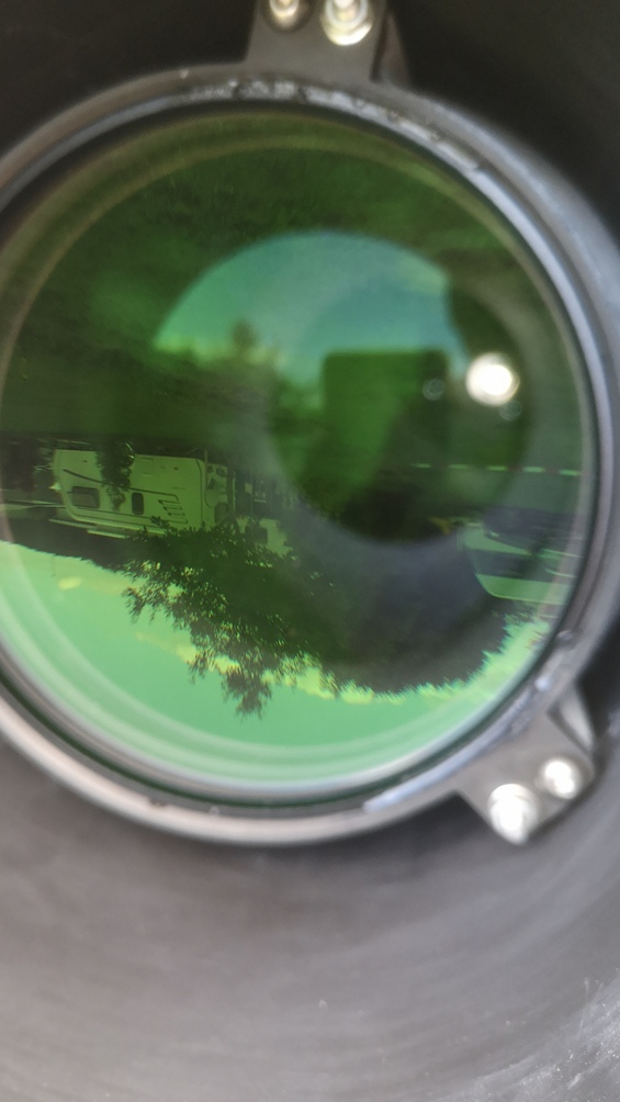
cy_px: 561
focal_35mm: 30
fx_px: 877
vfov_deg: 64.3
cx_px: 228
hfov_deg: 38.7
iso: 125
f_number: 1.8
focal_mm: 3.95
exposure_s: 1/50
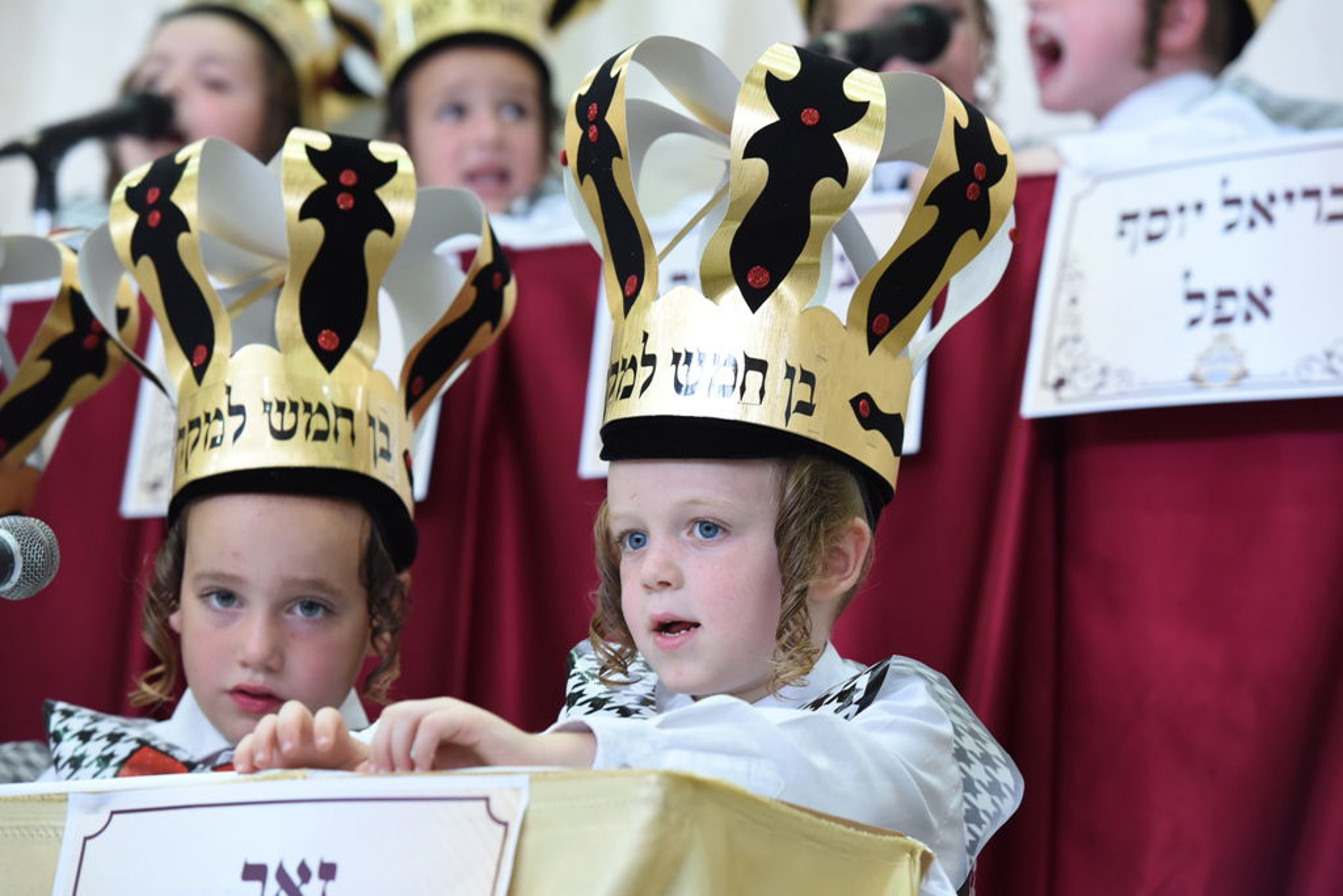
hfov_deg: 14.7
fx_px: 5223
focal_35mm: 140
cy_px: 448
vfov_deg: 9.8
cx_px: 672
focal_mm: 140
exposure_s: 1/100
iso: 1600
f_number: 4.5
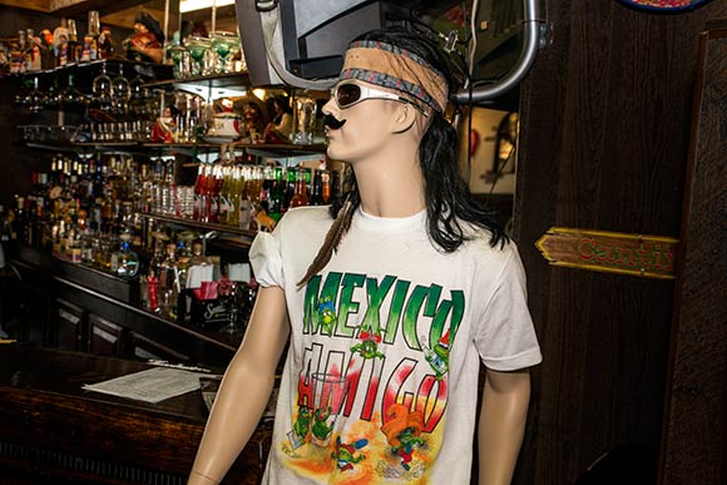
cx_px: 364
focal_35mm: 36
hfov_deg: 53.1
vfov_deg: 36.9
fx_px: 727
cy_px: 242
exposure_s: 1/60
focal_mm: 36
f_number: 4.8
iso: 250
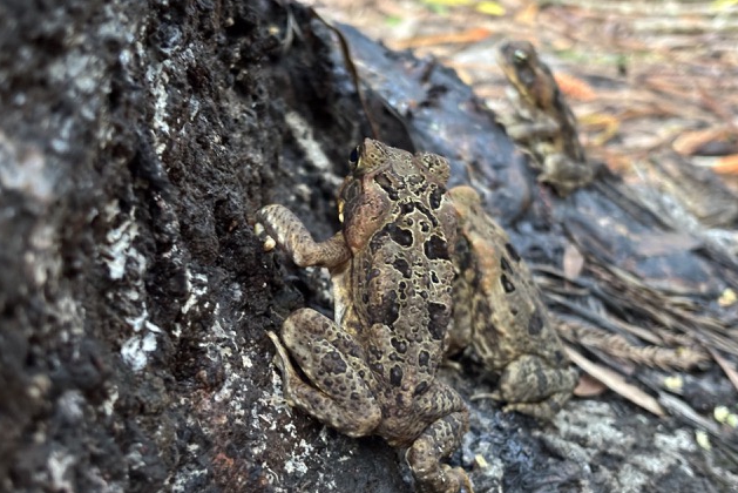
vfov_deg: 24.6
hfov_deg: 36.2
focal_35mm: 55
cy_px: 244
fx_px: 1128
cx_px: 364
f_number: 1.6
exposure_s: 1/20
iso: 400
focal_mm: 5.96
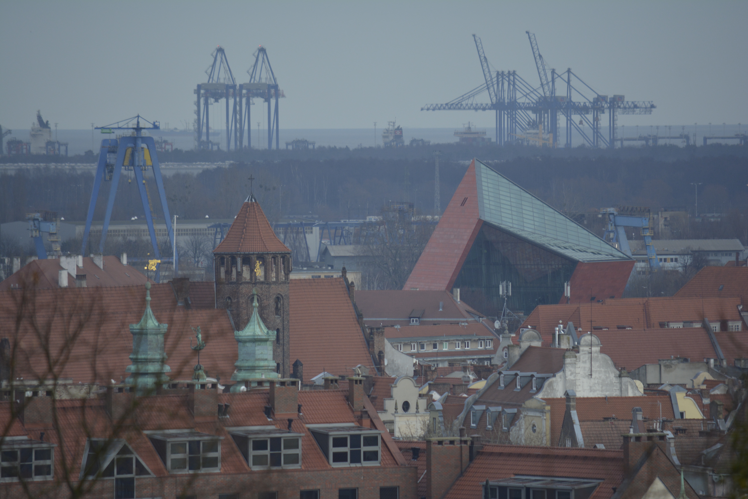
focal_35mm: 450
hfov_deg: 4.6
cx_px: 374
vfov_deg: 3.1
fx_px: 9349
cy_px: 250
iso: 400
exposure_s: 1/400
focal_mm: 300
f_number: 5.6
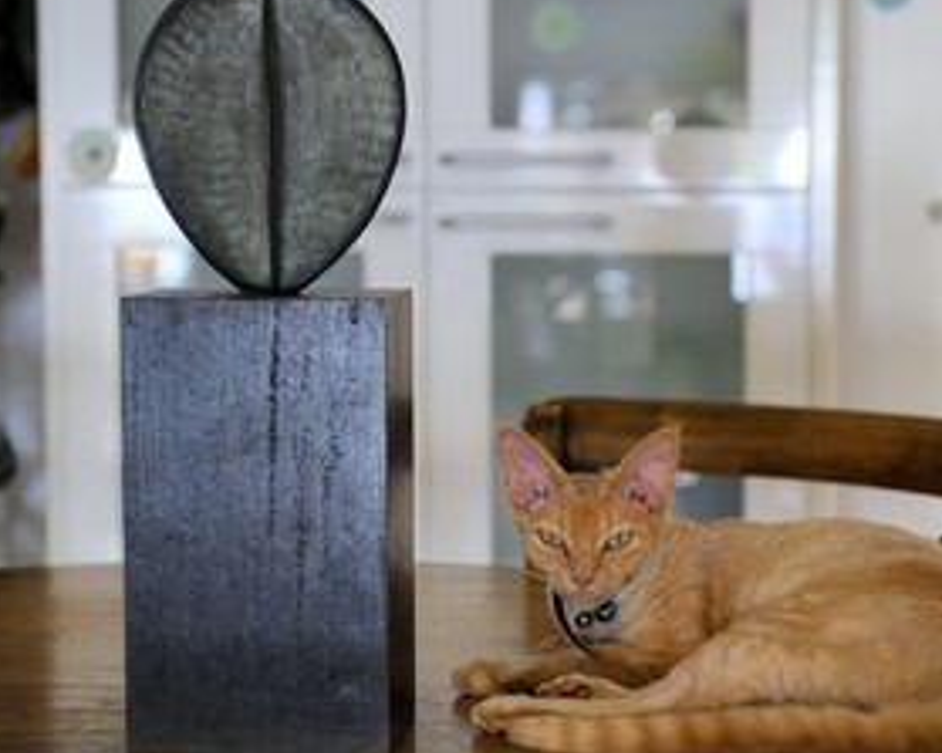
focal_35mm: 82
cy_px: 365
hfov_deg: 23.3
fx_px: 2285
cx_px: 520
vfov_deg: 18.7
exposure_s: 1/160
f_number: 3.2
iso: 1600
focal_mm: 58
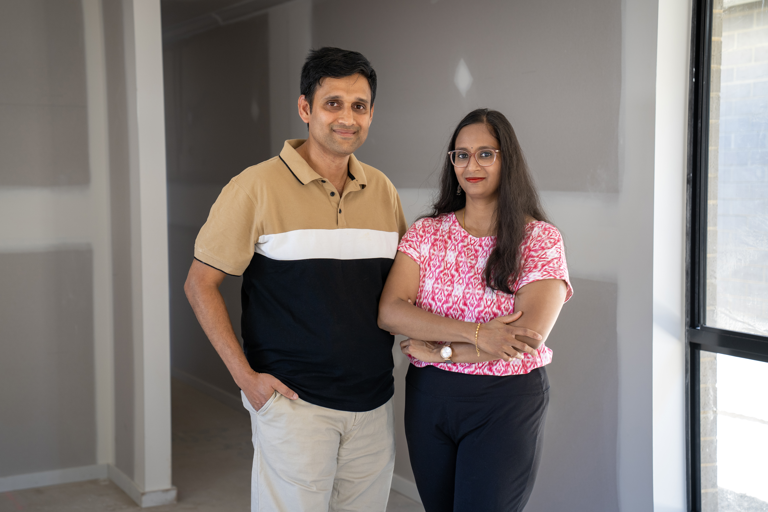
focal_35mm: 55
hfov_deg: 36.2
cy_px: 256
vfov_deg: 24.6
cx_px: 384
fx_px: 1173
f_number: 3.5
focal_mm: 55
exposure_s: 1/80
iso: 400
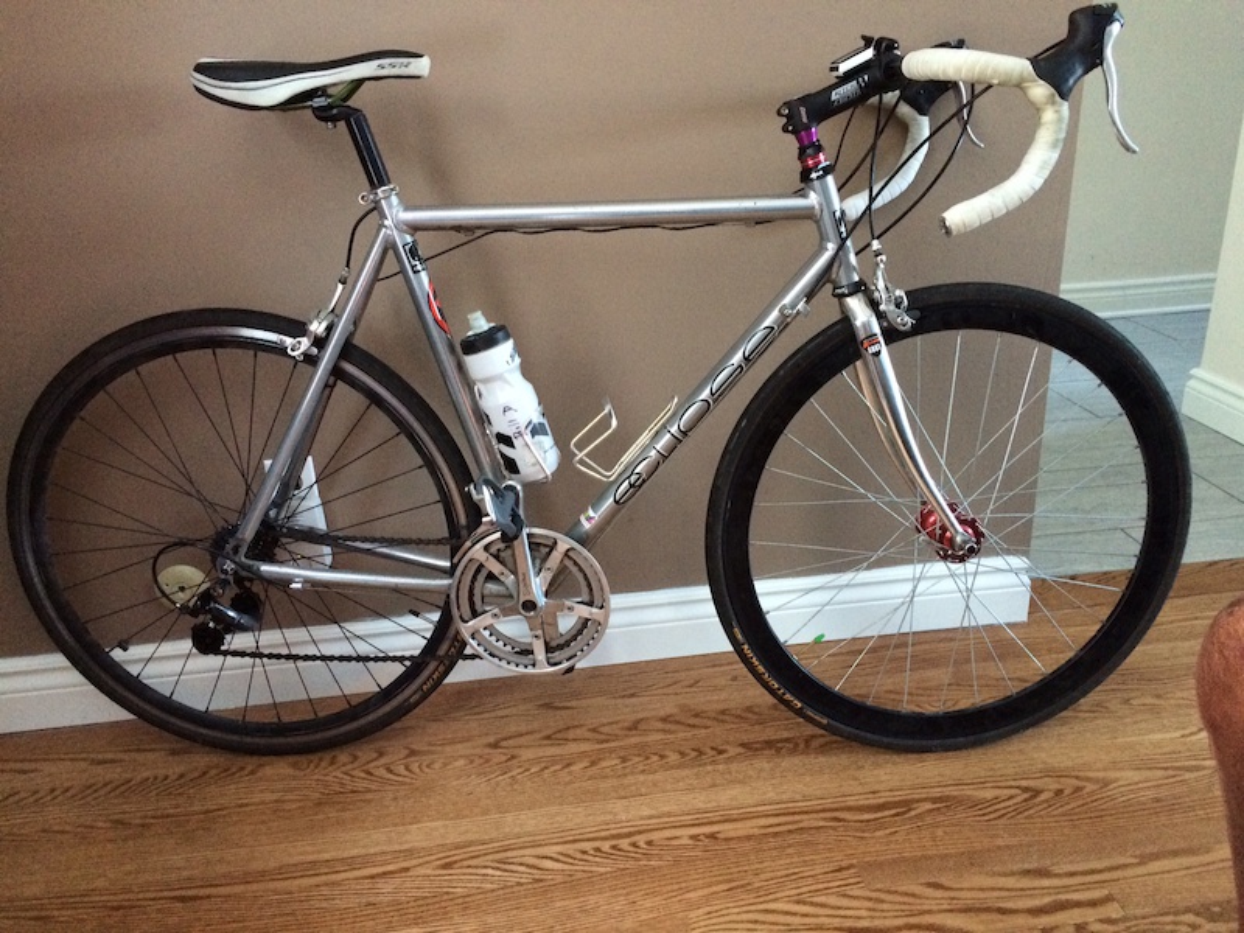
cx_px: 622
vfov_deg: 48.2
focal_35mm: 29
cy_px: 466
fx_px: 1042
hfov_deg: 61.7
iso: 320
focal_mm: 4.15
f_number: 2.2
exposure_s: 1/15
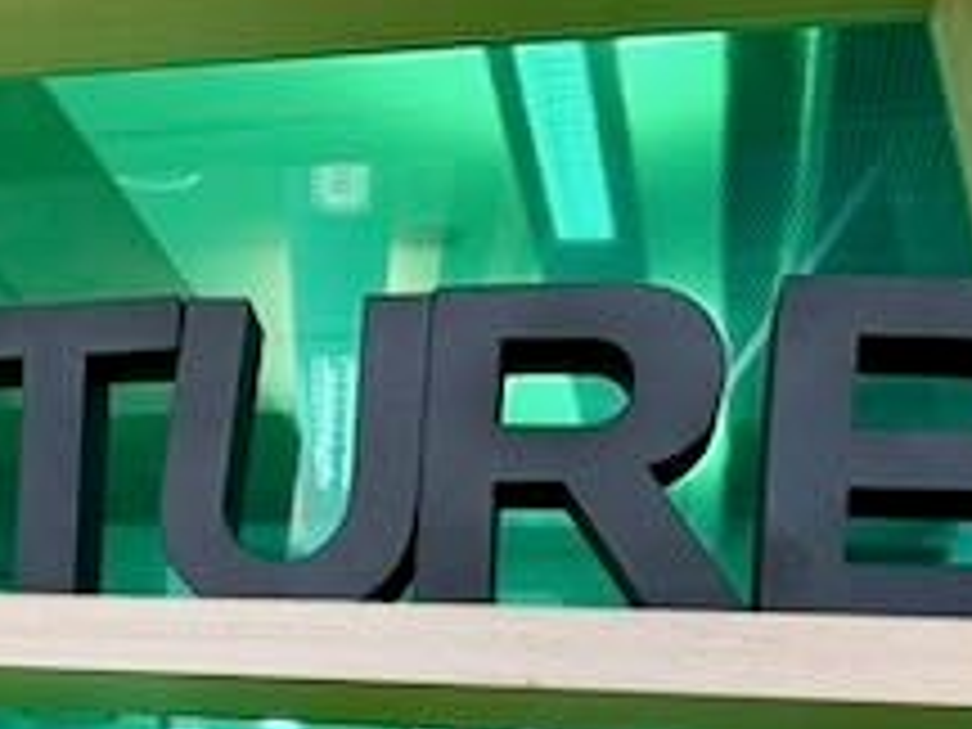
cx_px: -266
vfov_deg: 20.2
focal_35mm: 71
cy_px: 706
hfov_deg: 24.2
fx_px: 1994
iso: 250
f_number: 1.78
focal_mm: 6.76
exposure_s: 1/100
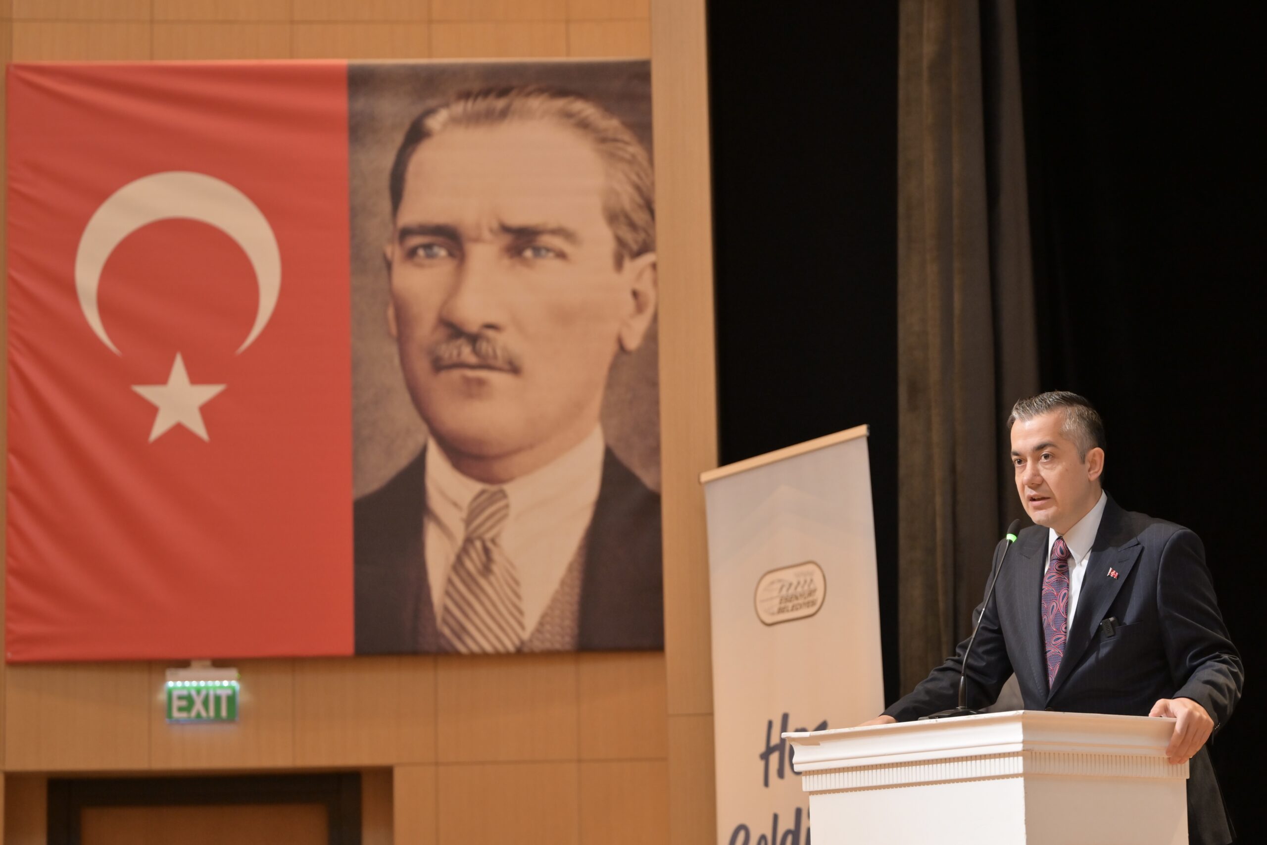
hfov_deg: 26.3
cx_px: 634
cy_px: 422
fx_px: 2710
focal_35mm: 77
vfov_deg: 17.7
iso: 1000
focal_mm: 77
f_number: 2.8
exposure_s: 1/200
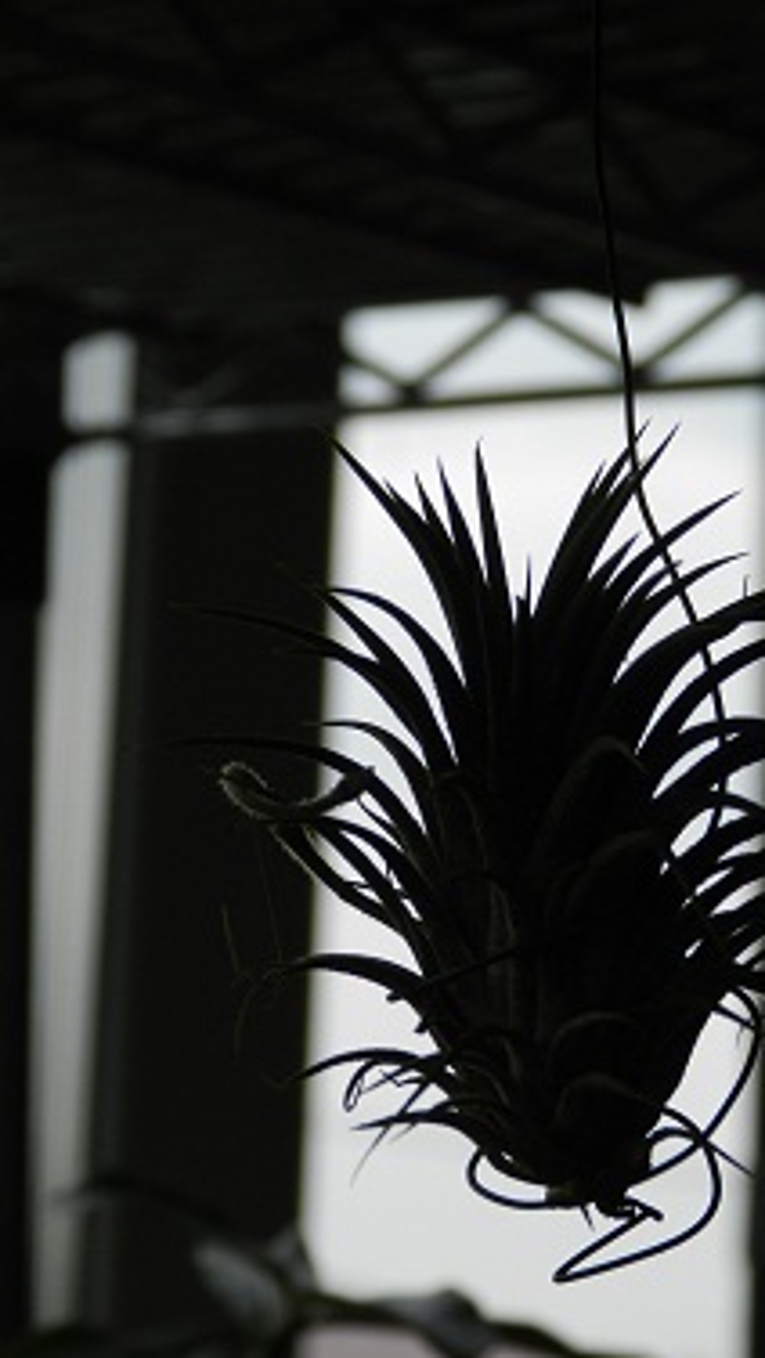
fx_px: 6048
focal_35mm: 168
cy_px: 683
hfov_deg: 7.2
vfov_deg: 12.8
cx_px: 426
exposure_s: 1/200
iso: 160
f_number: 5.1
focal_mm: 25.7
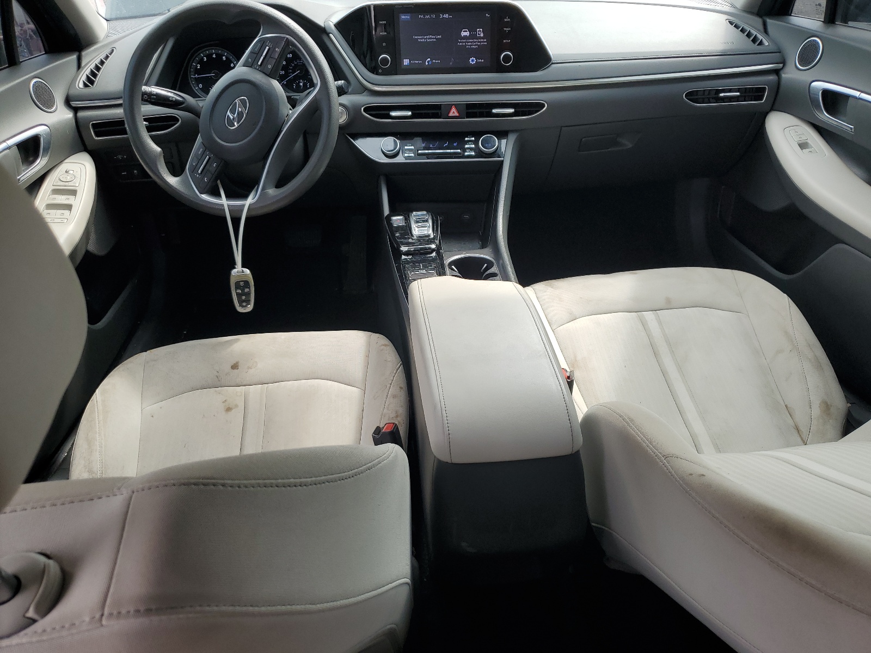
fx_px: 654
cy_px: 326
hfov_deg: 67.3
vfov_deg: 53.1
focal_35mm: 26
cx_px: 436
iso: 50
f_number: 1.5
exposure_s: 1/526
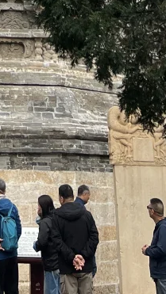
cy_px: -232
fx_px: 860
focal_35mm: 110
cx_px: -46
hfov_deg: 10.8
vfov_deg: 16.4
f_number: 1.5
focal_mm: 5.7
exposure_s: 1/3077
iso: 50
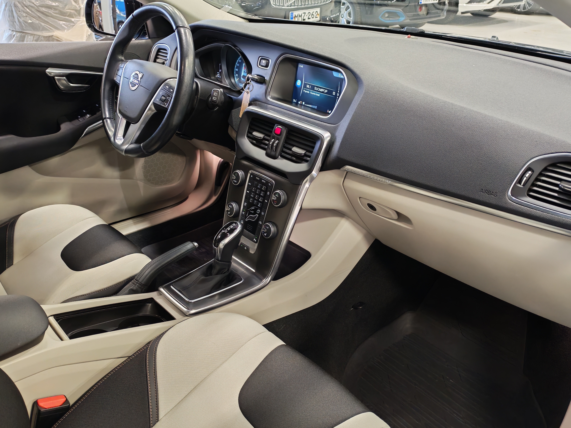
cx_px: 286
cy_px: 214
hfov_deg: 56.8
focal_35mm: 32
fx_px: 528
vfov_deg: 44.2
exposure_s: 1/50
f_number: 1.9
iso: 800
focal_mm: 6.12
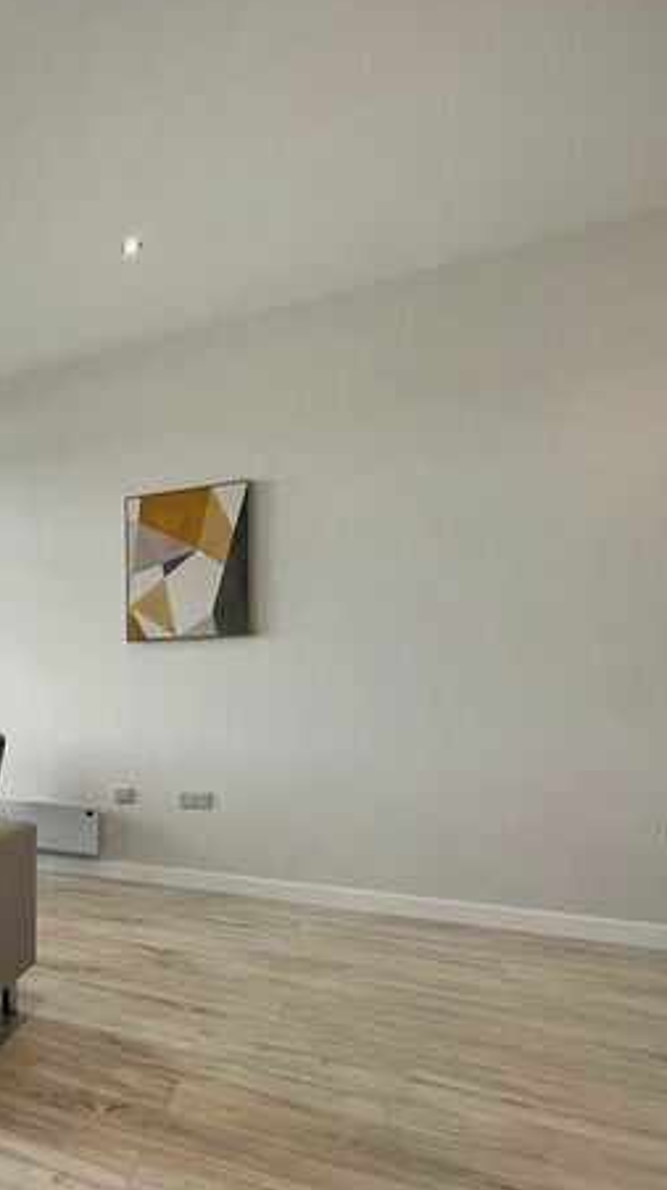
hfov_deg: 34.3
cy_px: 661
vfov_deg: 80.9
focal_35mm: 22
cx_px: -221
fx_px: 693
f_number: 1.8
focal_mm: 1.57
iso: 32
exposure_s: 1/112
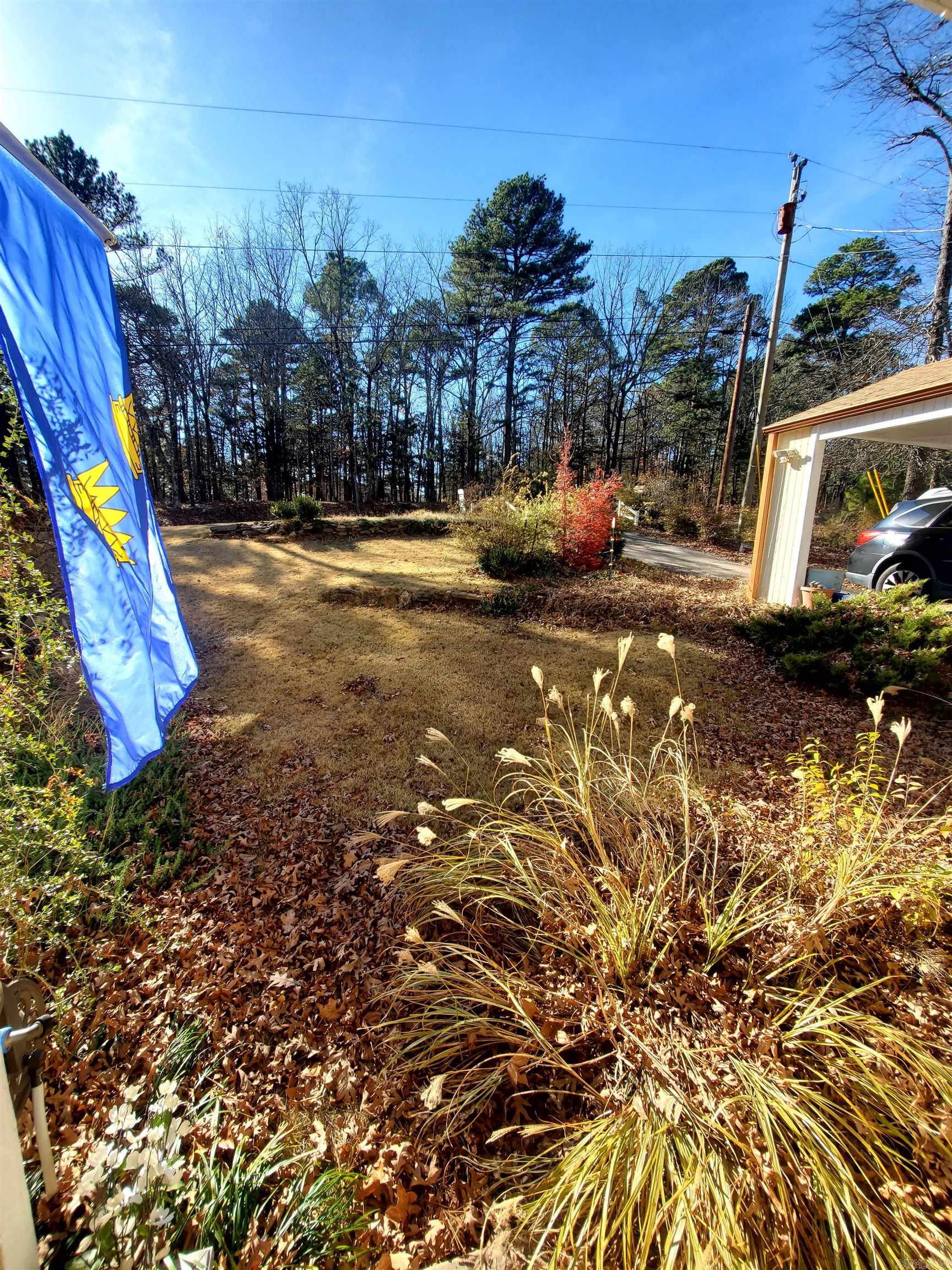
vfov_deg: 106.2
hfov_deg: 89.9
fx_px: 477
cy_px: 635
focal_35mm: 13
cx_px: 476
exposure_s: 1/514
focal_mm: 1.8
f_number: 2.2
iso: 50
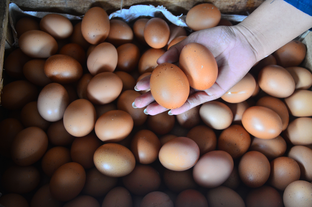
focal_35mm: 33
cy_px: 104
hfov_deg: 57.3
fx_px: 285
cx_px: 156
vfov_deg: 39.8
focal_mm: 22
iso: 800
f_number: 3.8
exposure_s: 1/60
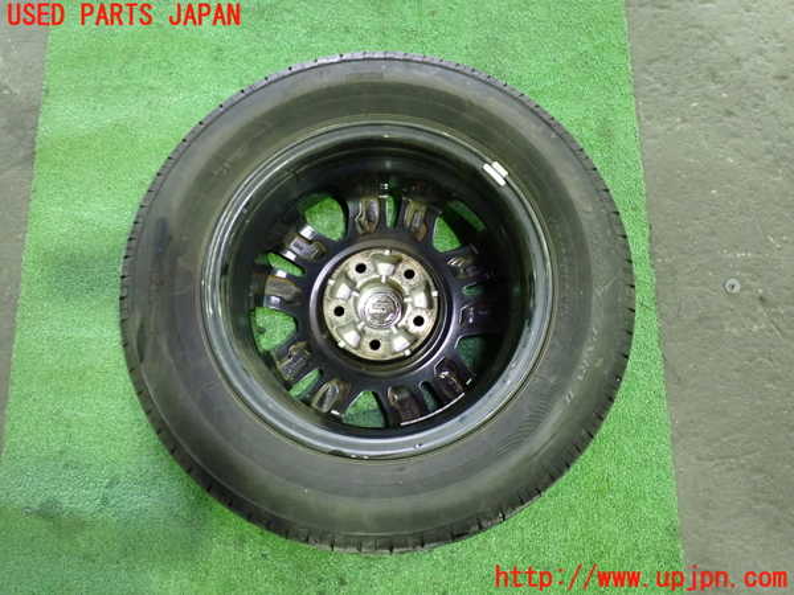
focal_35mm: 30
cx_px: 397
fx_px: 688
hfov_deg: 60.0
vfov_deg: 46.8
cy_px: 298
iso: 800
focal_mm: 5.4
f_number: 2.3
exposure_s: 1/25
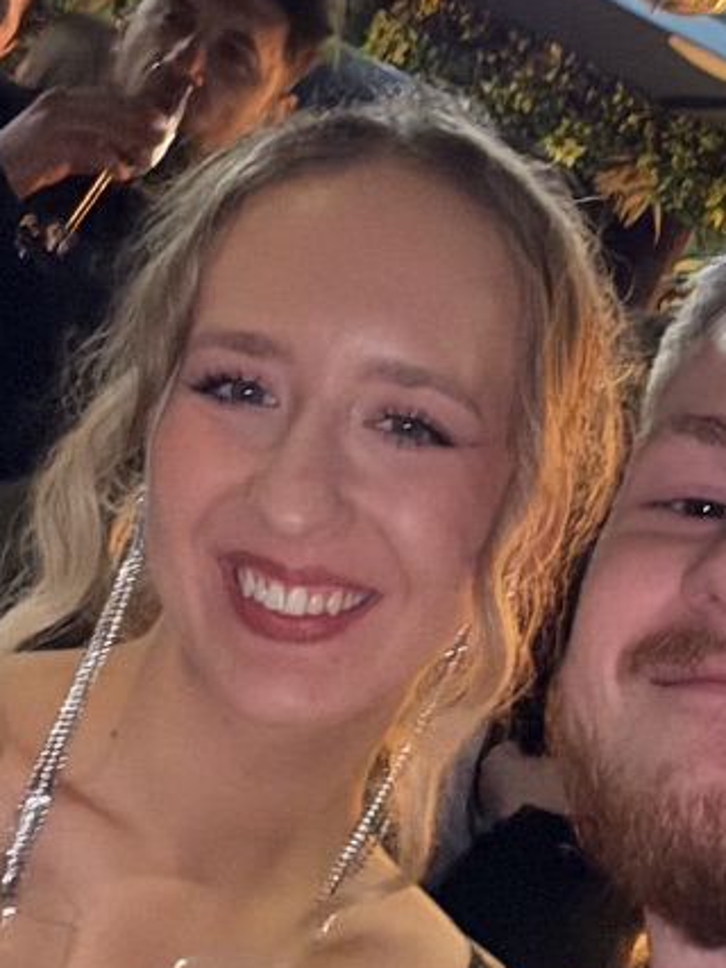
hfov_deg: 20.4
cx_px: 345
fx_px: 2014
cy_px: 594
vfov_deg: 27.0
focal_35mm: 72
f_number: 1.9
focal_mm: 2.69
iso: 2500
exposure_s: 1/17
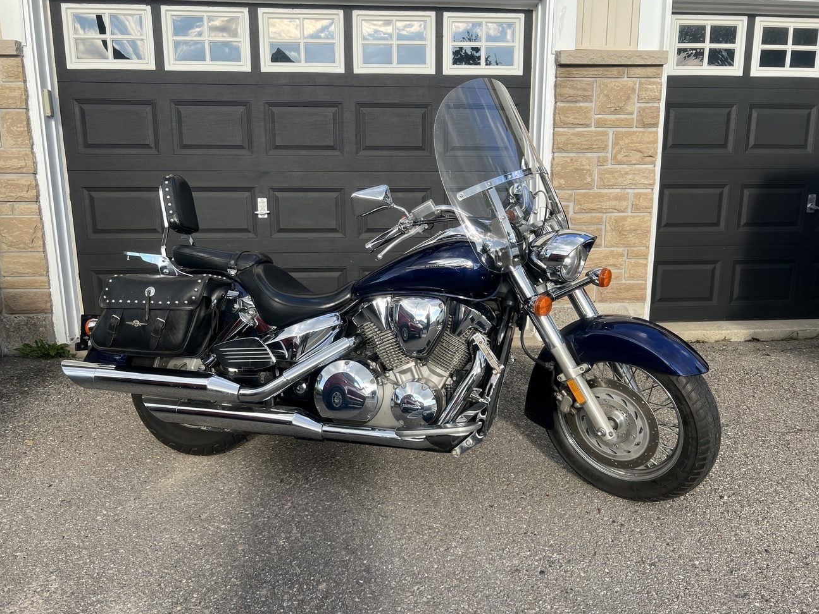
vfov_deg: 51.4
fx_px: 639
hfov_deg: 65.3
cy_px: 311
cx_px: 404
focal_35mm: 27
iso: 50
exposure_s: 1/670
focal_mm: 5.7
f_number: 1.5
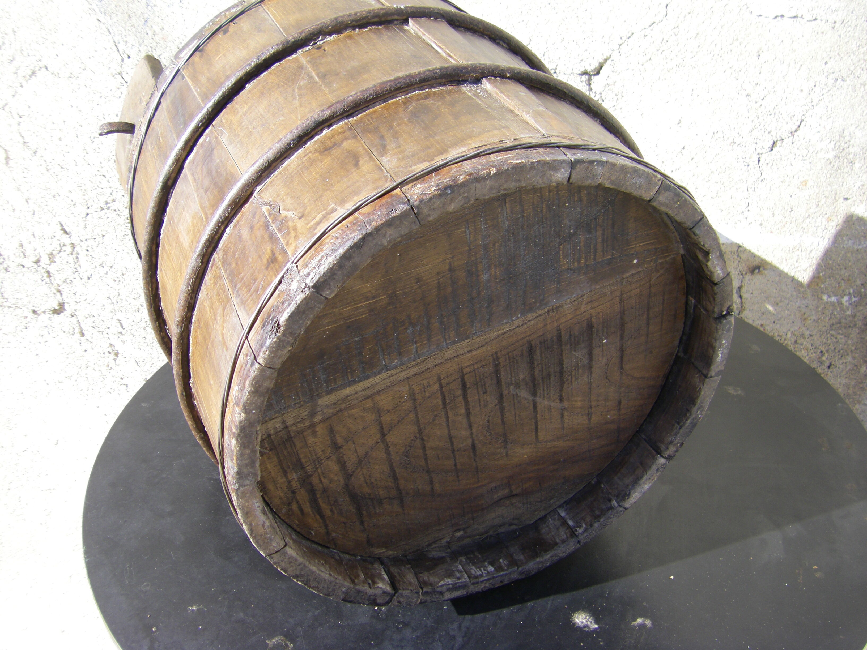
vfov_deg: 37.7
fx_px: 952
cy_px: 325
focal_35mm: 38
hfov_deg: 49.0
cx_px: 434
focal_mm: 6.3
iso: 64
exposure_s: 1/160
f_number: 3.5
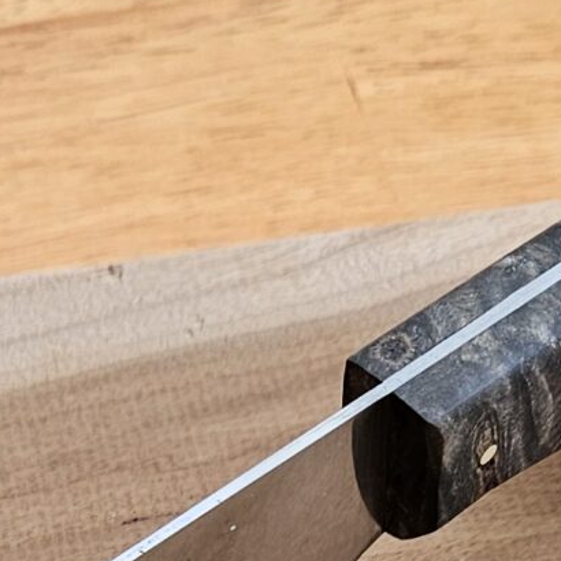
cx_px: -100
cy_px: 1080
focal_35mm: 127
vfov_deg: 12.3
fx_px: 2329
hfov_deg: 13.4
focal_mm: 5.4
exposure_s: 1/180
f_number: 1.8
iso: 40
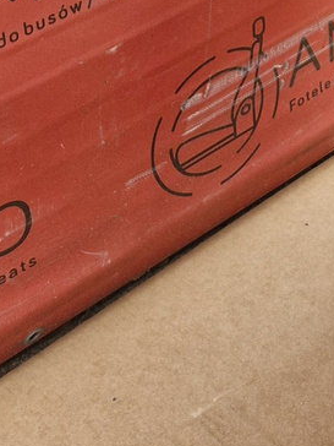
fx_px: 1299
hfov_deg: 13.3
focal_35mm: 101
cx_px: 593
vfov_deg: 15.7
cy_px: -429
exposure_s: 1/205
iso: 50
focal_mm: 5.54
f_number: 1.8
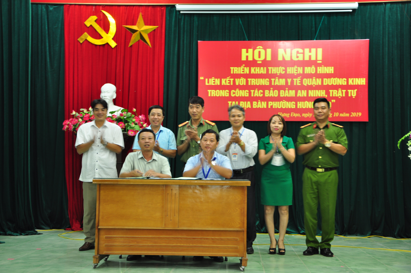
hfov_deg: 35.1
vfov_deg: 23.7
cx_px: 206
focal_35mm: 57
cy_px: 136
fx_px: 650
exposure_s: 1/5
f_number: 4.5
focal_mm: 38
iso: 320
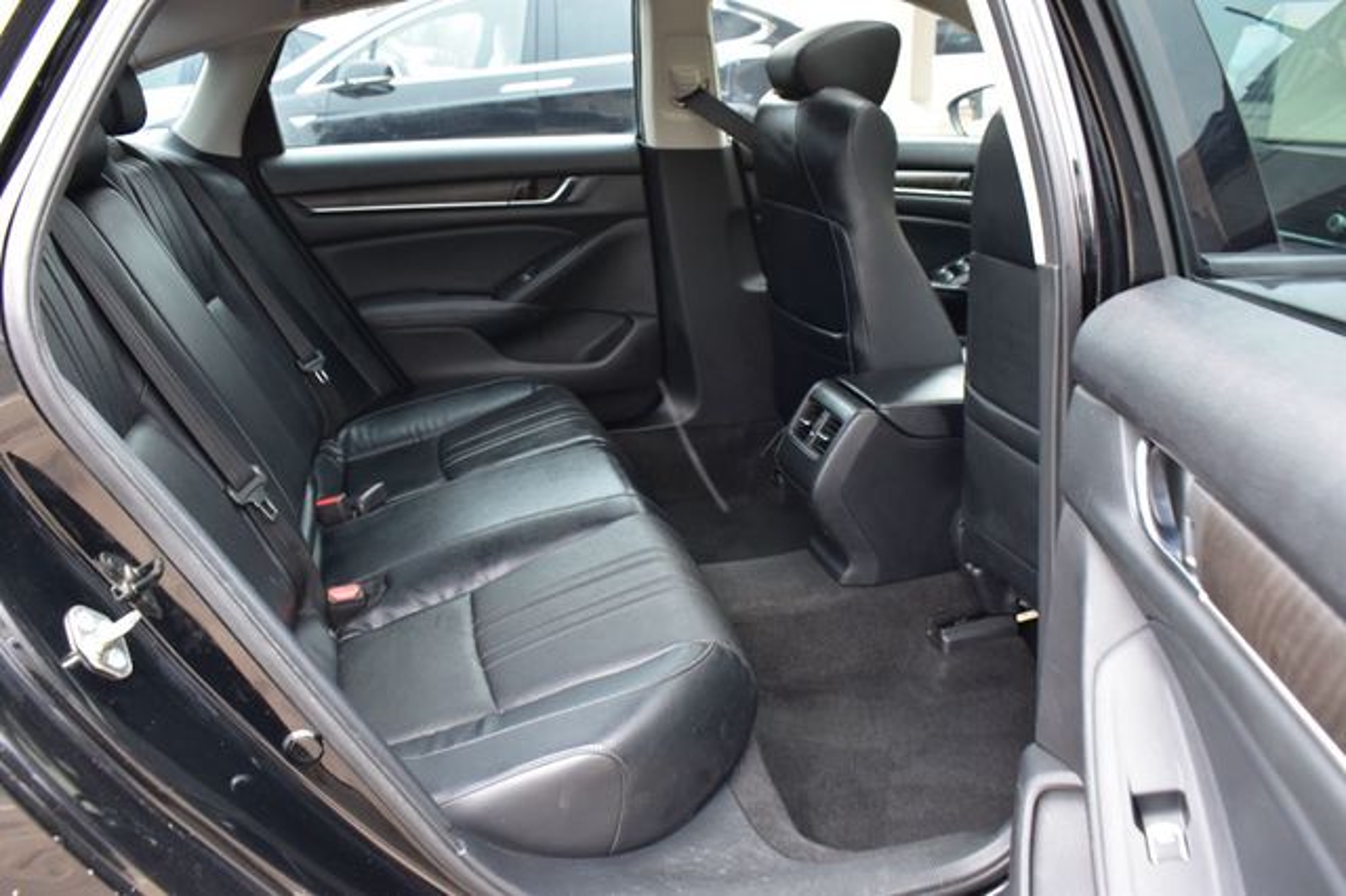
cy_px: 448
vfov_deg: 43.6
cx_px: 673
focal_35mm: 30
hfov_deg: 62.0
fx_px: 1121
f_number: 6.3
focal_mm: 20
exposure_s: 1/15
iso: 450
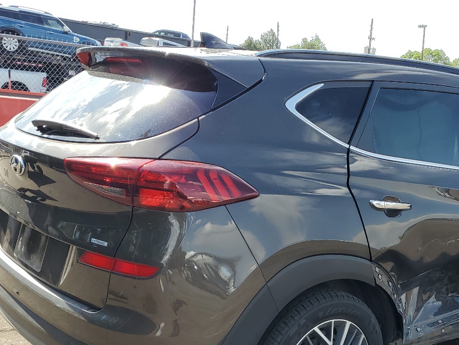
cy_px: 264
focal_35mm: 47
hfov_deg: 39.3
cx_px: 345
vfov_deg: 30.3
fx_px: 623
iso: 50
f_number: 1.5
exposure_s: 1/1250
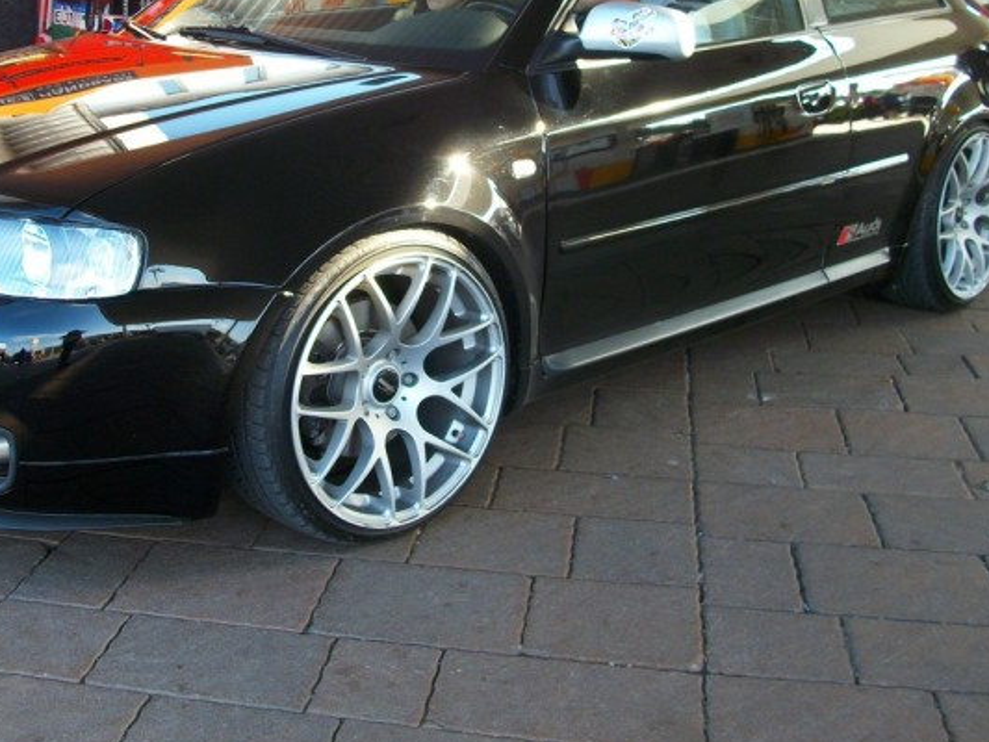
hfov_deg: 37.3
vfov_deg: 28.3
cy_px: 226
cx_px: 373
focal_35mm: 51
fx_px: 1457
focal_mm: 5.7
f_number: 2.9
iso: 80
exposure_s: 1/64
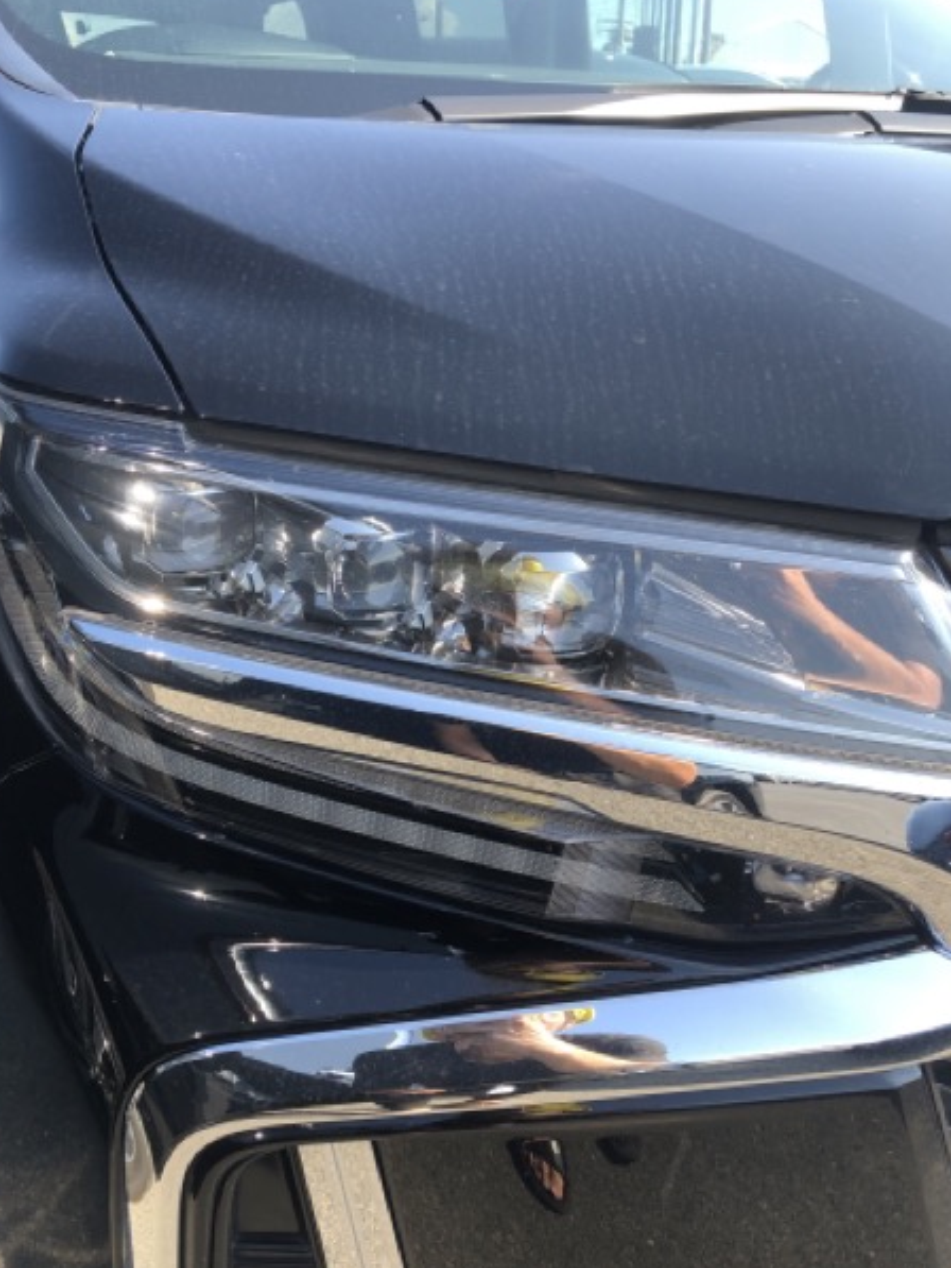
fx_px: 1099
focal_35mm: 30
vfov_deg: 59.9
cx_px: 444
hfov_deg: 46.8
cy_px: 652
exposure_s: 1/350
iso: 20
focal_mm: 3.99
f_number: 1.8
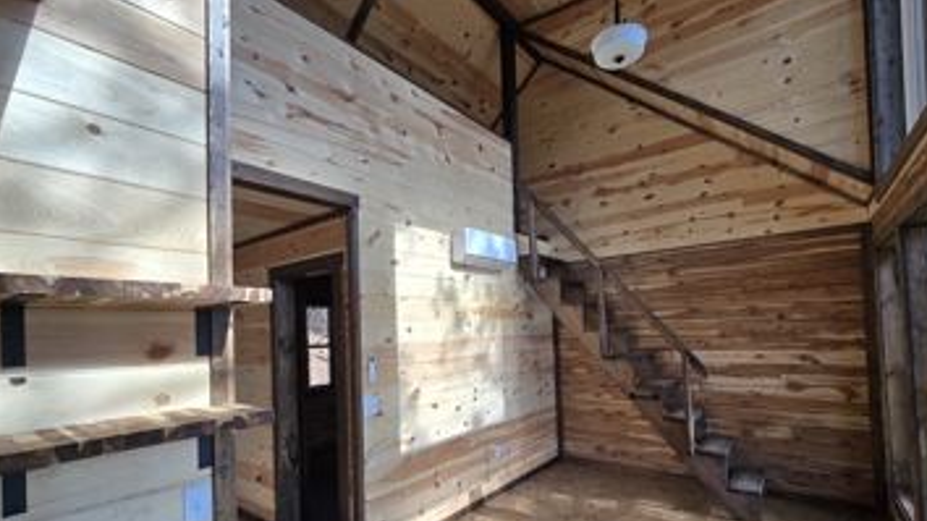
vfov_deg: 66.0
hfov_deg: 99.4
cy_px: 327
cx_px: 474
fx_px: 393
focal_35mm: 16
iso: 50
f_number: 2.2
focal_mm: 2.2
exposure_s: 1/324
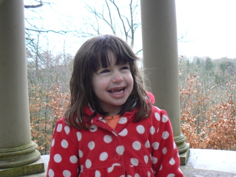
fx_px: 245
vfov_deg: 39.7
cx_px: 118
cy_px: 88
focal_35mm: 36
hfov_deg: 51.4
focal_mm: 6
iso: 80
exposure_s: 1/30
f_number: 2.8
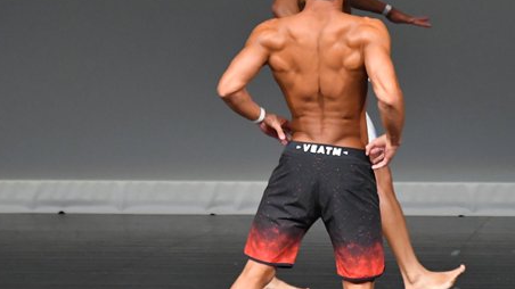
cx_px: 391
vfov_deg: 1.8
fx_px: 9188
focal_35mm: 673
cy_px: 176
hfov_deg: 3.2
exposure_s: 1/400
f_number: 5.6
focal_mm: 250
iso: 5000
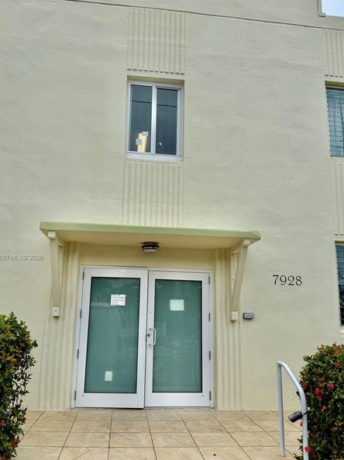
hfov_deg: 51.2
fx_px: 358
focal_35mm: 27
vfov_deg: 65.1
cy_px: 258
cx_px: 157
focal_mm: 6.76
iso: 80
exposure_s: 1/4975
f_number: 1.78
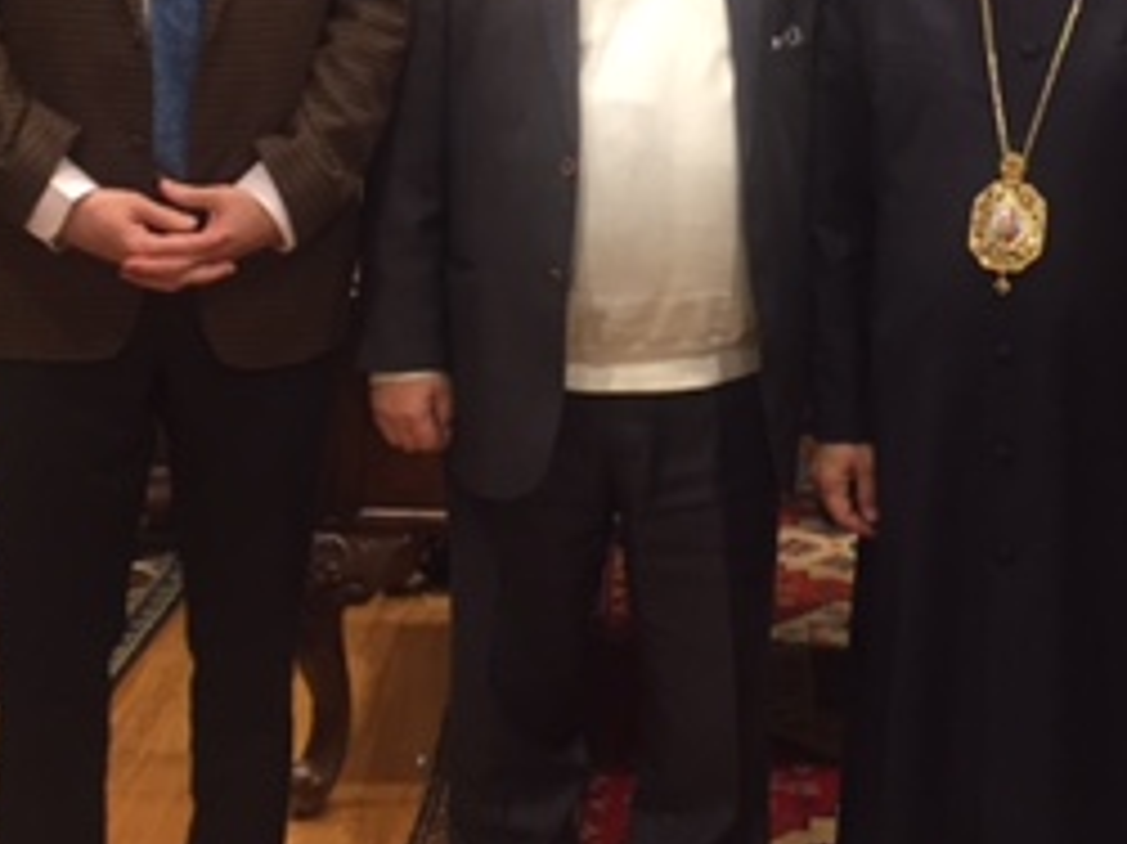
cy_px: 4
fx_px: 2408
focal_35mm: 74
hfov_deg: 26.1
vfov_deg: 19.3
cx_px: 799
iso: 100
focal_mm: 4.15
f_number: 2.2
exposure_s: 1/30
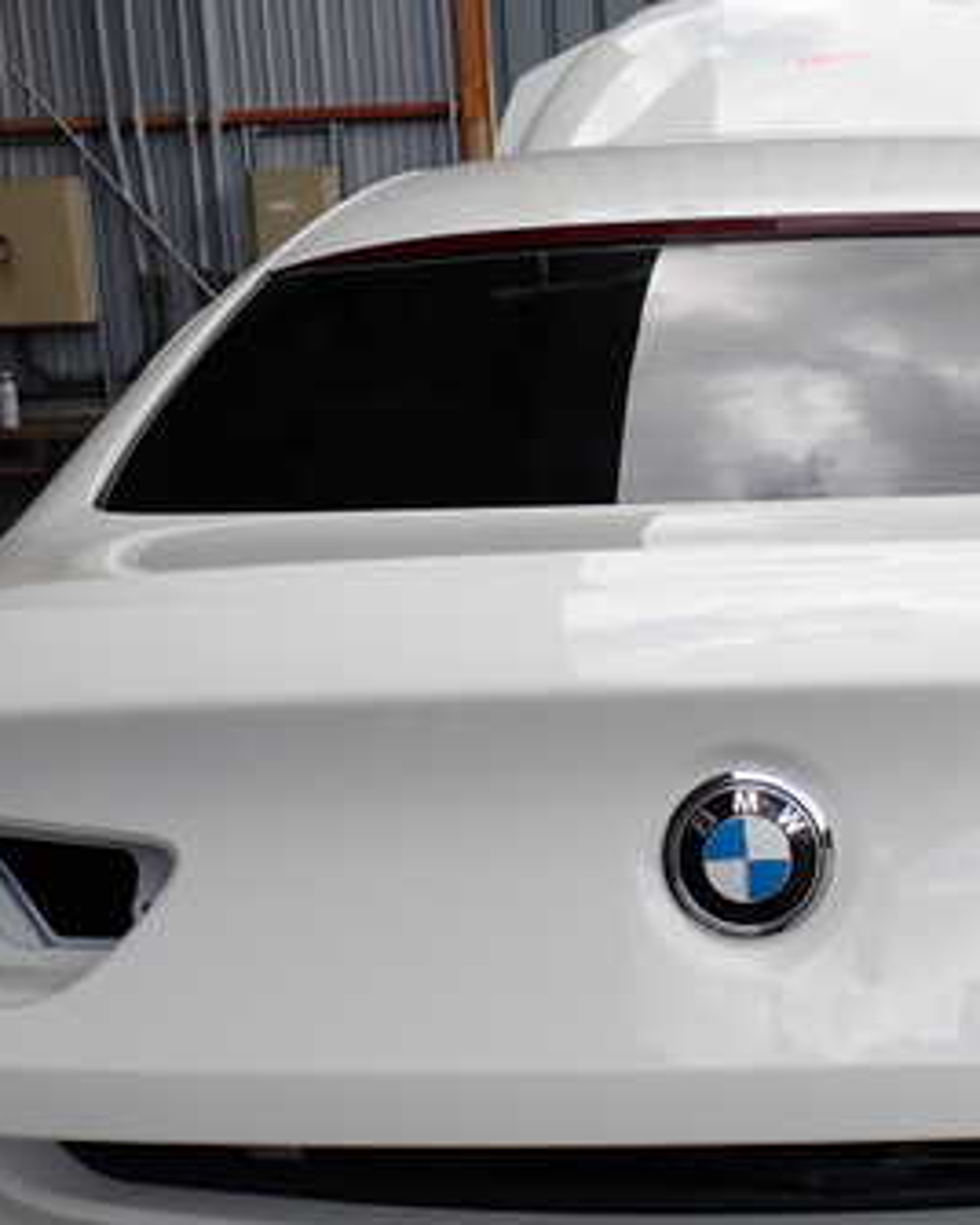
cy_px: 647
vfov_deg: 33.6
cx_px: 797
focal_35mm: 56
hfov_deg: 26.6
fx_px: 2030
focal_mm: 5.79
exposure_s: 1/500
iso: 100
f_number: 3.2
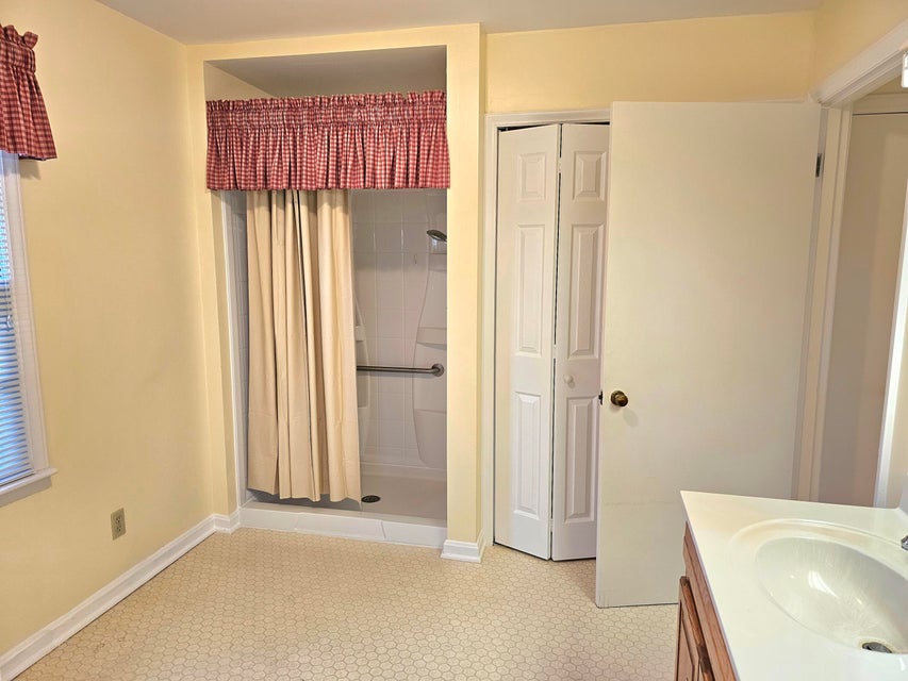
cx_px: 454
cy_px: 340
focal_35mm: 23
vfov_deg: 58.9
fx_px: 603
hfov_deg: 73.9
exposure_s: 1/120
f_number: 1.7
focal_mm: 6.3
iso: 125
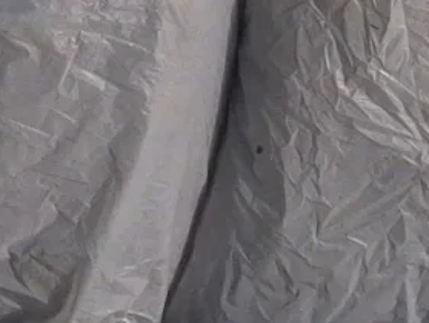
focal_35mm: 158
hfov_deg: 12.5
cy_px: -221
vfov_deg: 9.1
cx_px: 201
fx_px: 1961
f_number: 1.8
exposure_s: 1/11
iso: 1250
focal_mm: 5.54
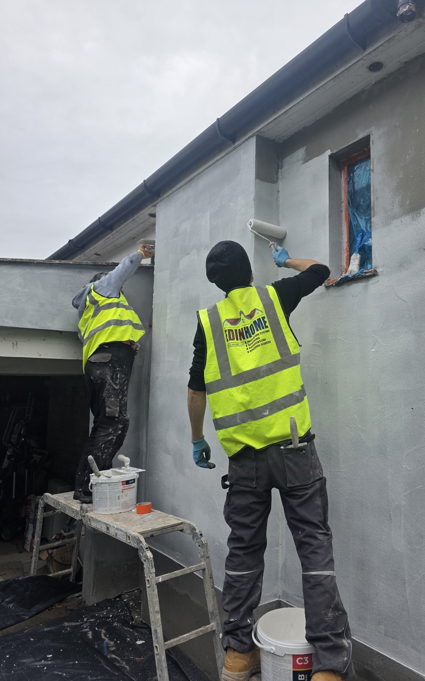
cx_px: 257
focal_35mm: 25
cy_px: 338
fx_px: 463
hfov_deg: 48.9
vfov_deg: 72.5
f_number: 1.7
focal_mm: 6.3
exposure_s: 1/2000
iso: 80
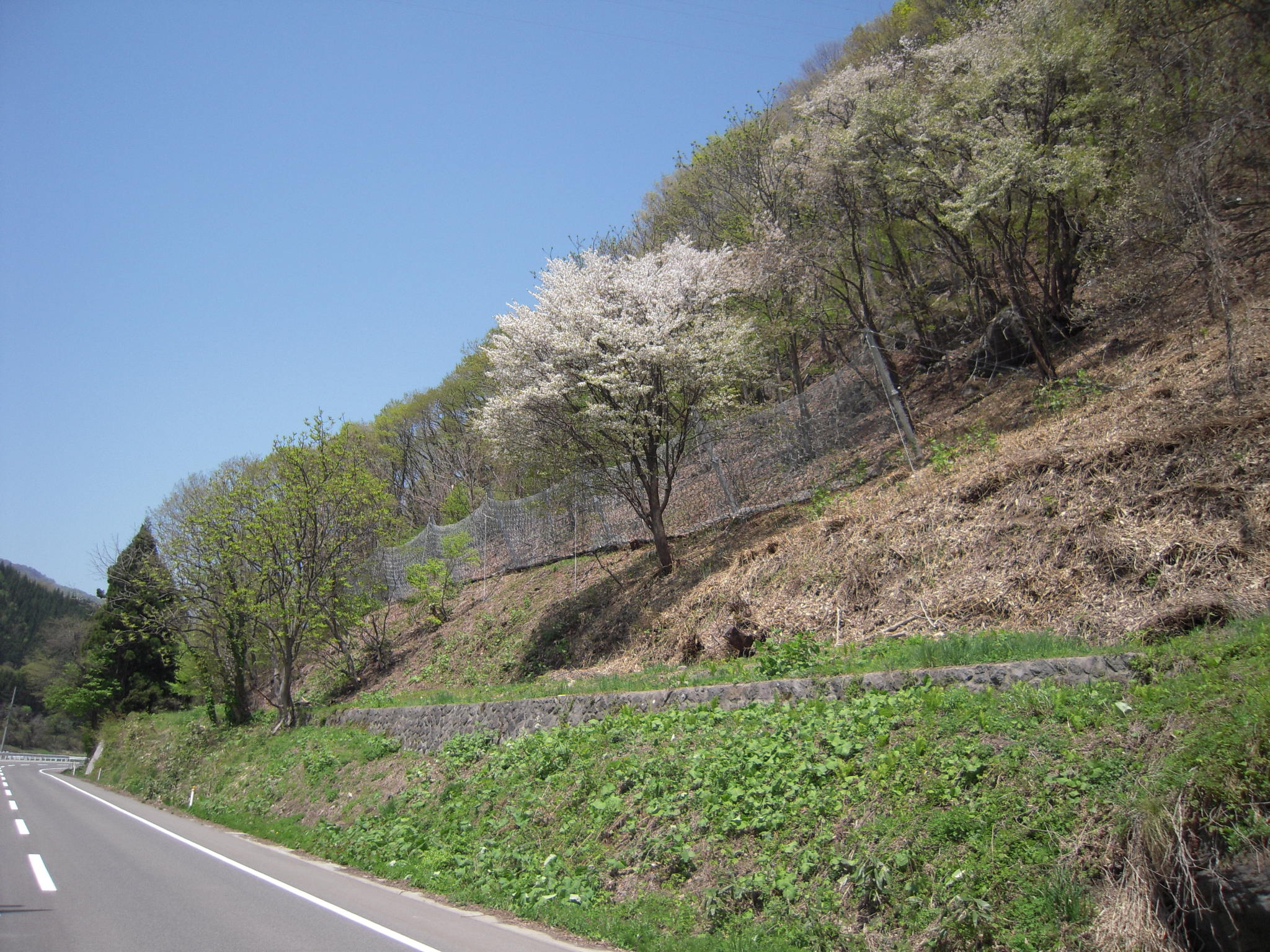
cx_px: 635
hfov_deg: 63.4
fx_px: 1027
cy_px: 476
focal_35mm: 28
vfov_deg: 49.7
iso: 100
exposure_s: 1/320
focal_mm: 5
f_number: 5.4
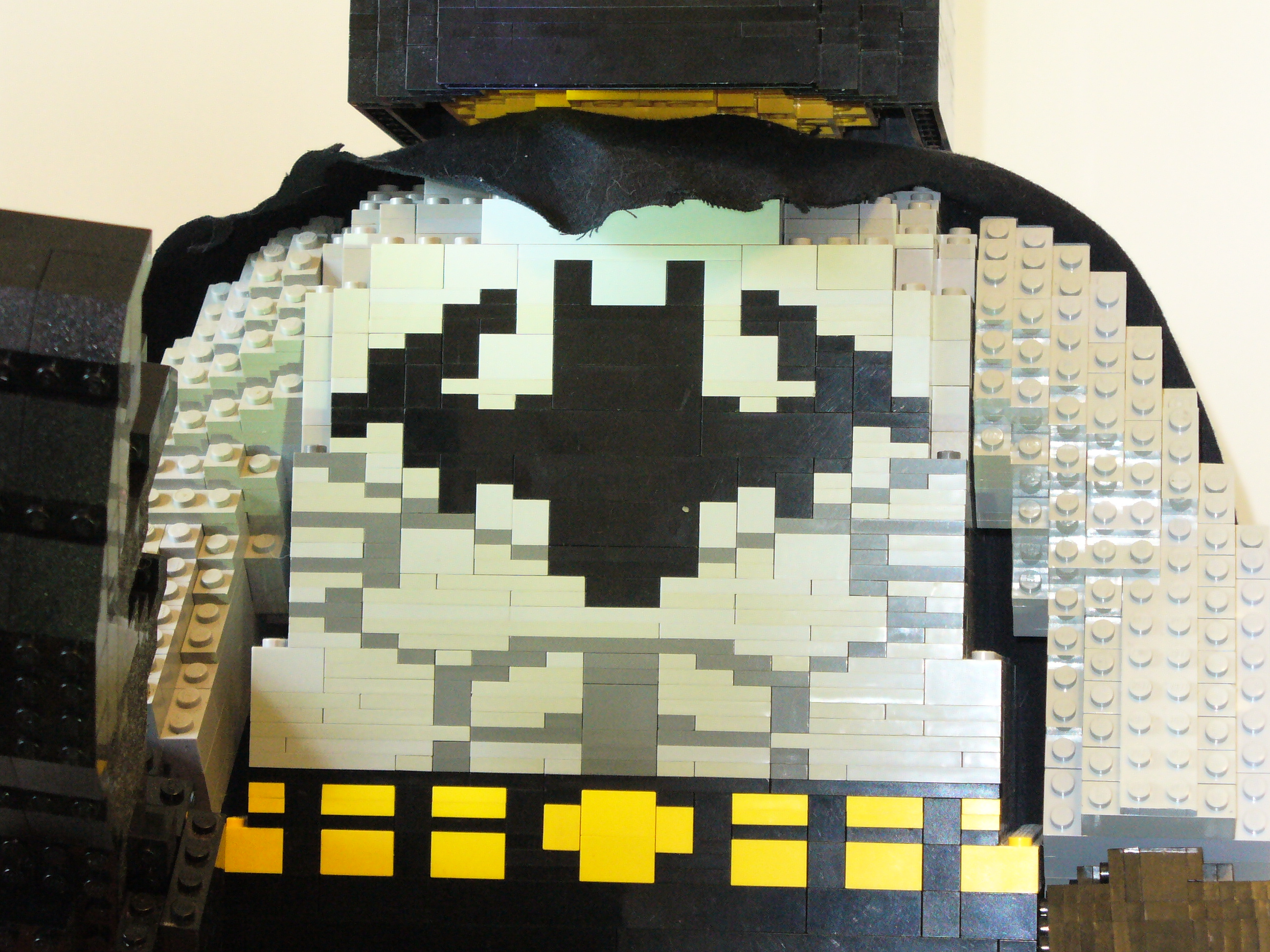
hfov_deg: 19.4
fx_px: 3706
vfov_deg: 14.6
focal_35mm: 101
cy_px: 483
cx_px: 626
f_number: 3.5
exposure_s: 1/30
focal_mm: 16.1
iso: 320
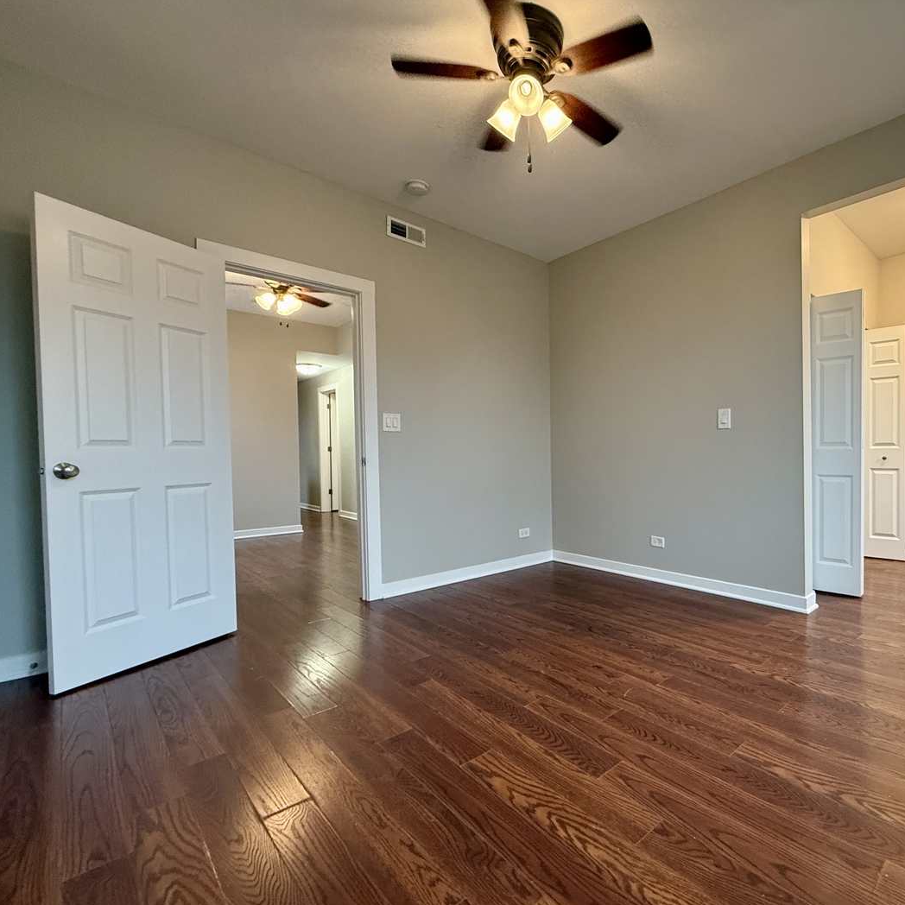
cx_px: 592
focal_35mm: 17
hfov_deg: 81.6
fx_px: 503
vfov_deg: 84.0
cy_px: 463
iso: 320
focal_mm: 2.22
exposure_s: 1/60
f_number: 2.2
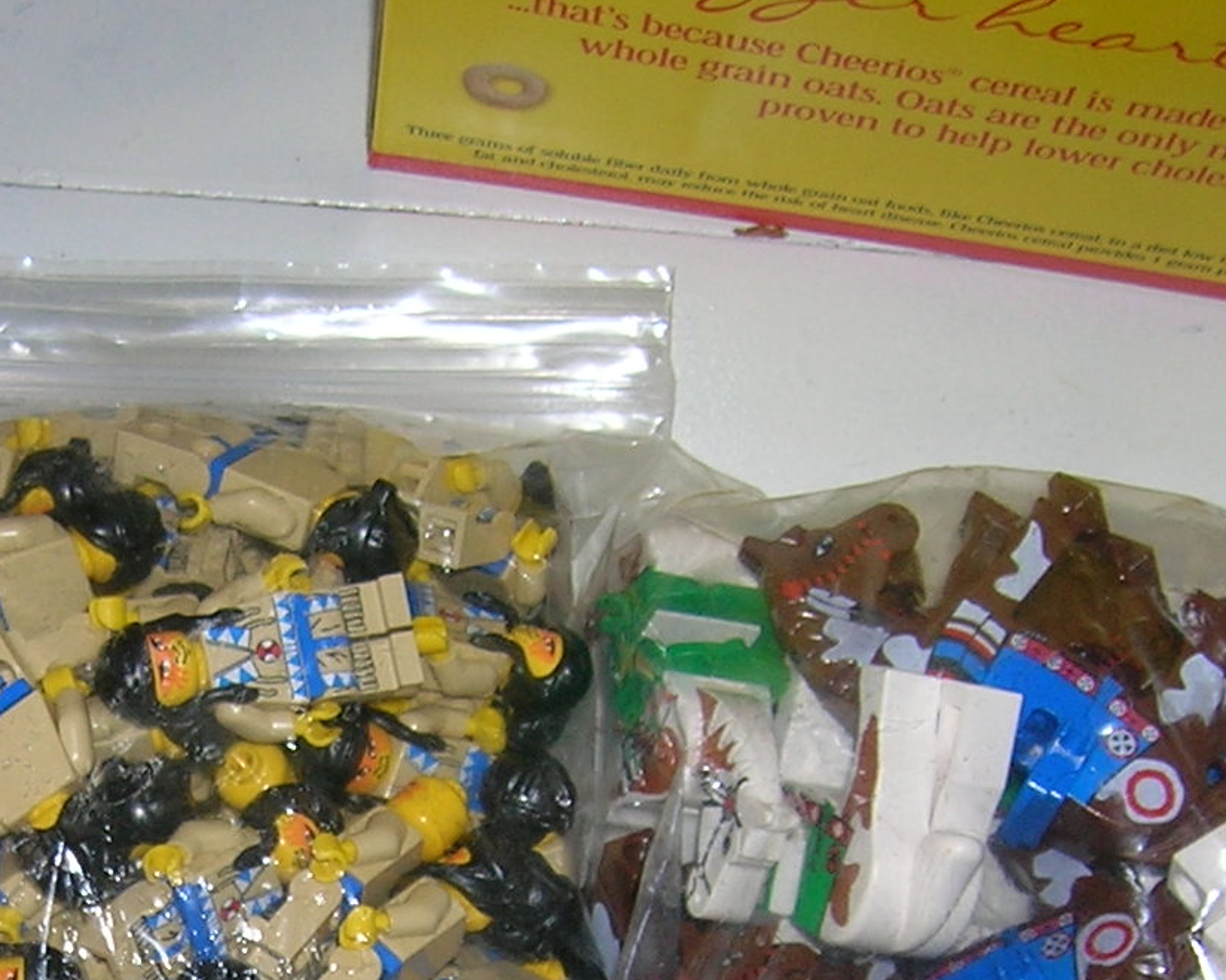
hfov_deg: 20.5
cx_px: 162
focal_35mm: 92
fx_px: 3338
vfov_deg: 16.1
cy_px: 1167
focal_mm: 5.7
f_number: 2.9
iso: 50
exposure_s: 1/60.1
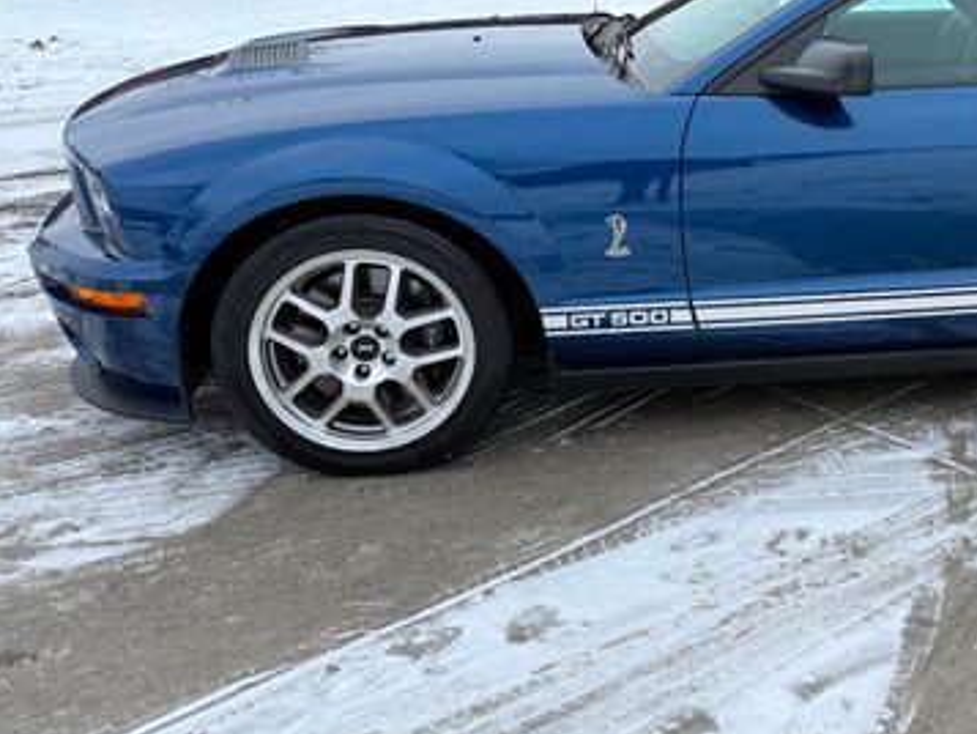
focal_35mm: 43
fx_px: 1214
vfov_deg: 33.0
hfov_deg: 40.7
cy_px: 189
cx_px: 868
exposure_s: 1/1122
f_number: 1.78
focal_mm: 6.76
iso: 80
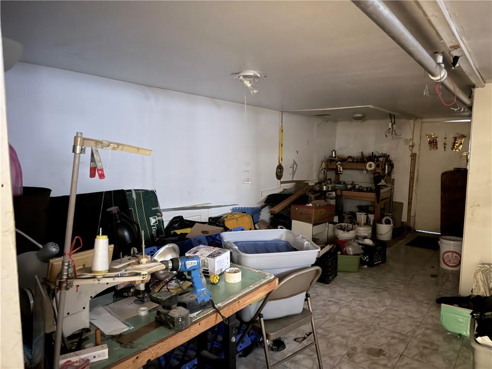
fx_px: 341
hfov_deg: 71.6
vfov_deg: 56.8
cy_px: 184
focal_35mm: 24
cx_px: 246
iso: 1600
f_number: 1.78
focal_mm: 6.76
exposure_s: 1/2
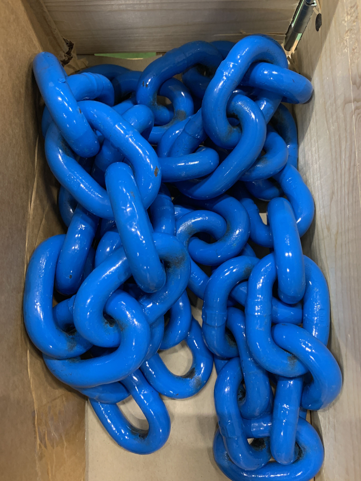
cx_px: 180
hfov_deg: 53.1
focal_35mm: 26
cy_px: 240
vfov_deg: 67.3
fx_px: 362
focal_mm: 4.25
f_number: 1.8
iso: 320
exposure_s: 1/60
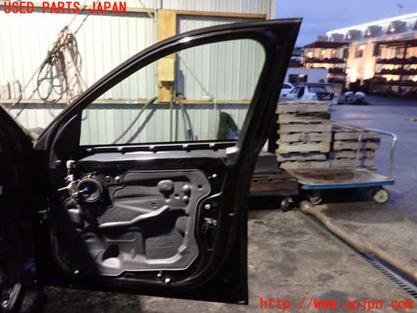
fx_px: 361
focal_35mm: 30
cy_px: 156
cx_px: 208
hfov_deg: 60.0
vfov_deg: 46.8
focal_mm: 5.4
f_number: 2.3
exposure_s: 1/13
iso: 800
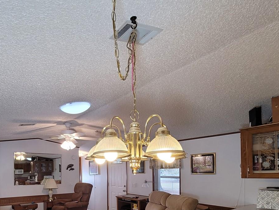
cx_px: 101
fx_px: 185
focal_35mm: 23
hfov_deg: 72.4
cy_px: 171
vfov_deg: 54.4
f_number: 2.2
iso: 200
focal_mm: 2.2
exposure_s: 1/60
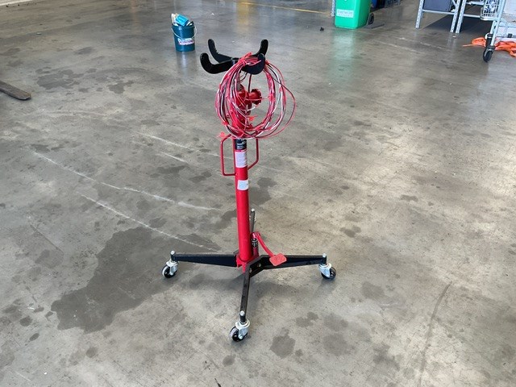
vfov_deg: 48.2
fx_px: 432
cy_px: 194
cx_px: 258
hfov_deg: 61.7
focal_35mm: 29
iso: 40
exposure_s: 1/50
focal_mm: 3
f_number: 1.8
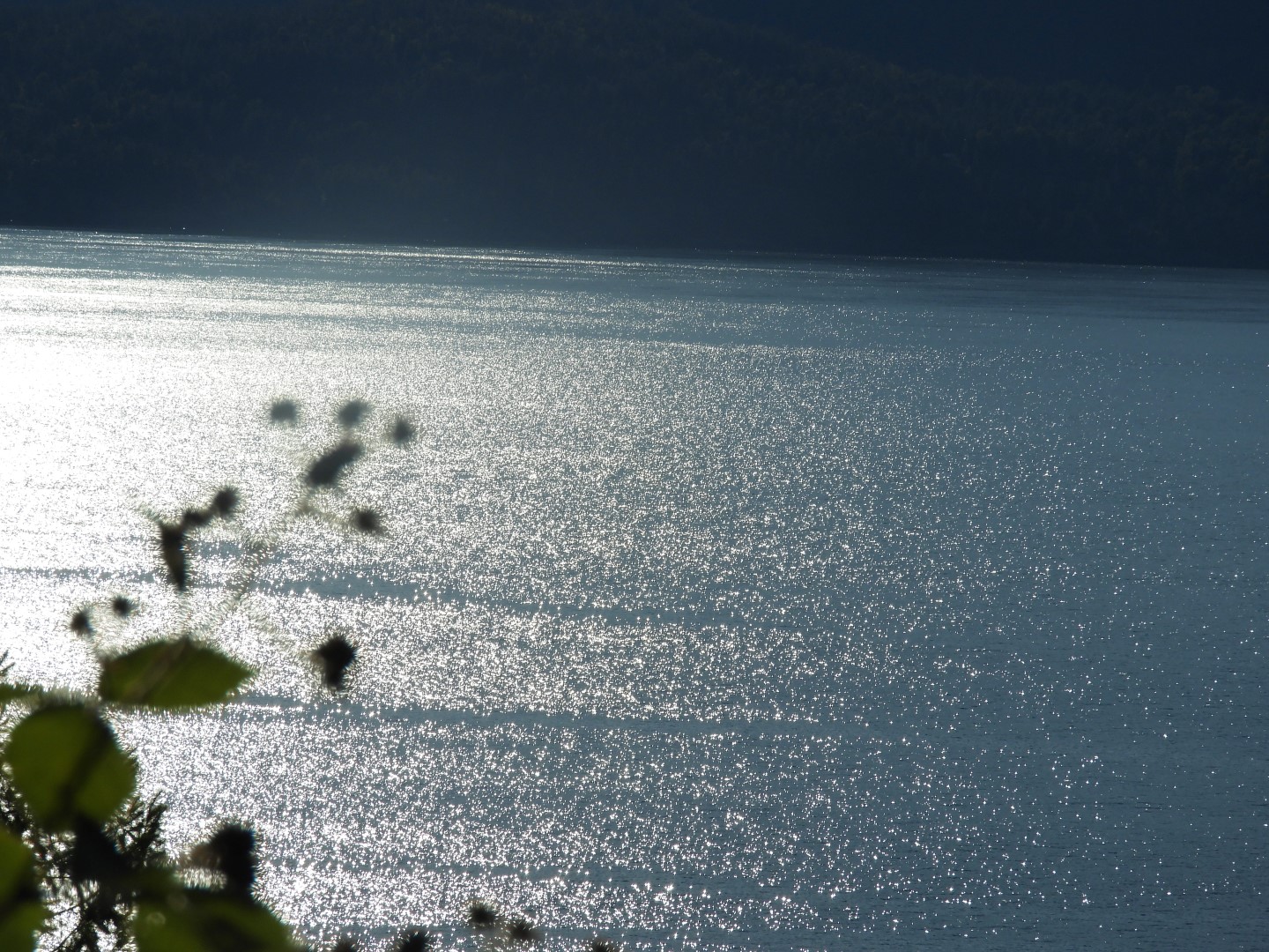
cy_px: 476
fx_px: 6599
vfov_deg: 8.2
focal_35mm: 180
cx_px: 634
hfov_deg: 11.0
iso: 100
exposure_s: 1/1600
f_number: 6
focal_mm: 32.2
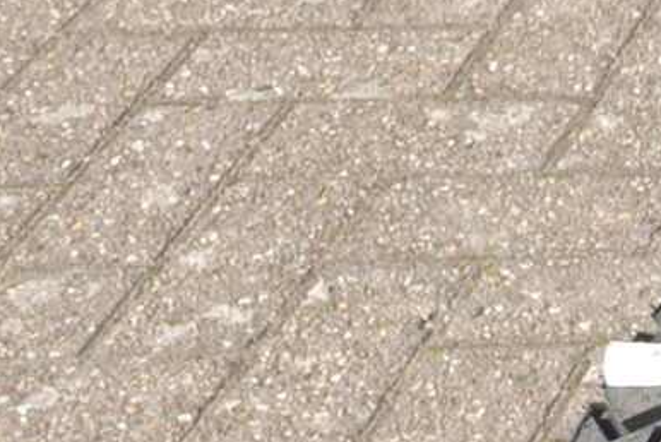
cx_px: 1966
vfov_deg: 8.6
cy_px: 1
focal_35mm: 159
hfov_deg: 9.9
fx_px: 2922
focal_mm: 8.8
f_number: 5.6
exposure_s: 1/250
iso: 125
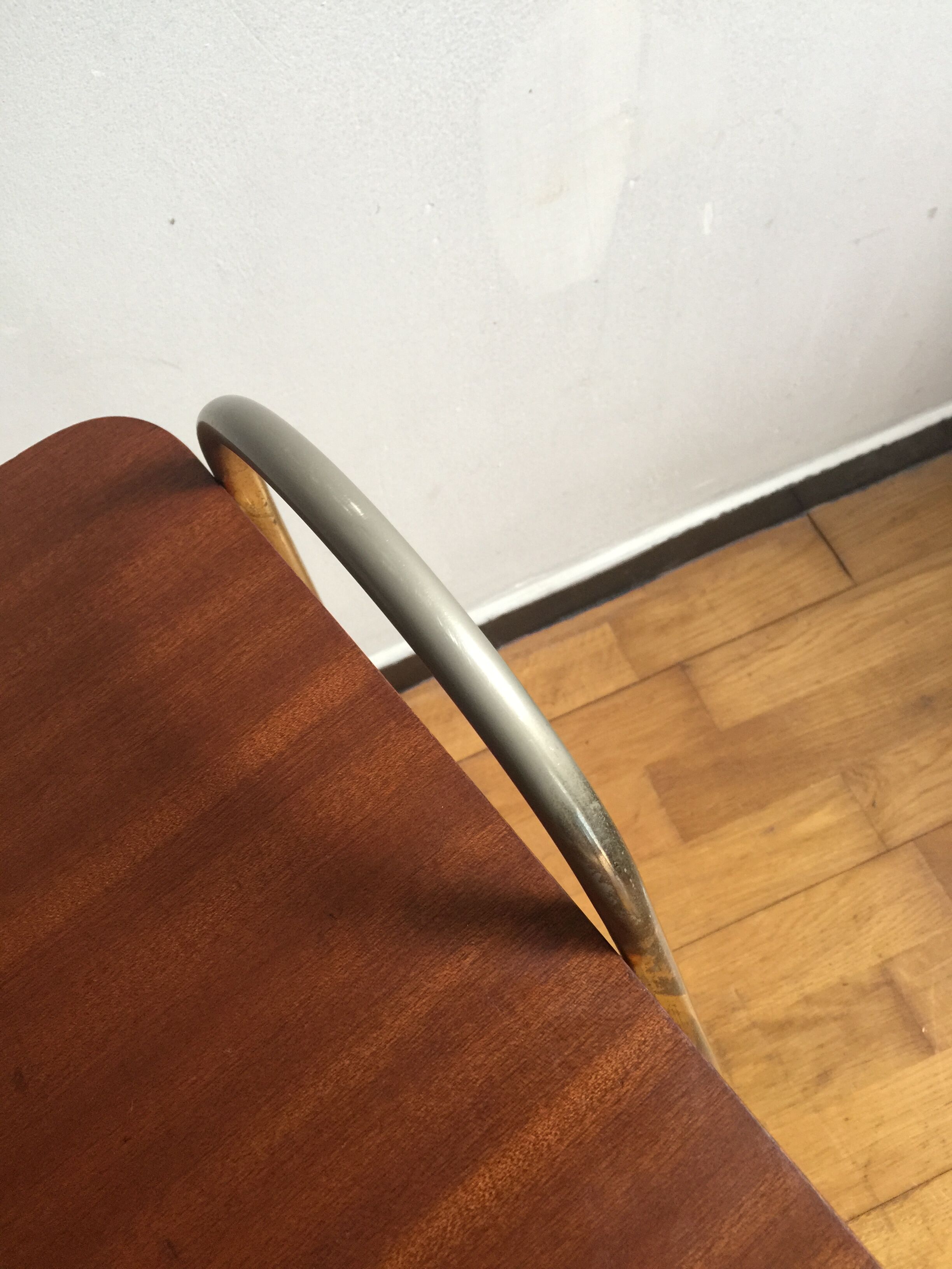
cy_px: 634
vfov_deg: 61.7
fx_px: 1063
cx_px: 476
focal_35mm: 29
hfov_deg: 48.2
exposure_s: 1/17
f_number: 2.2
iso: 80
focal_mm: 4.15
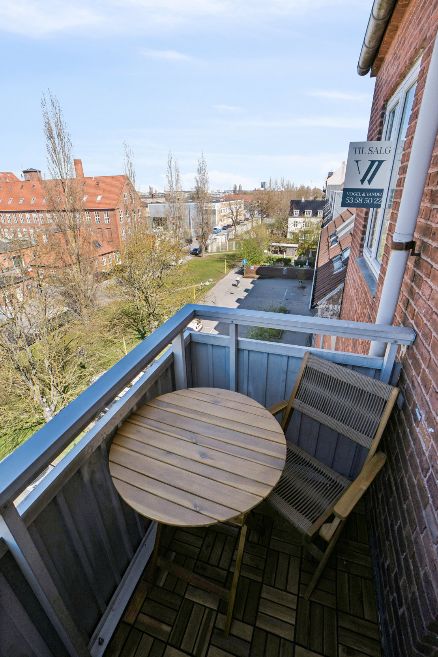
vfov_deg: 100.4
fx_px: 274
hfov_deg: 77.3
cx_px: 219
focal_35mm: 15
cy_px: 328
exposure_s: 1/400
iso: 250
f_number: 8
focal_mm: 10
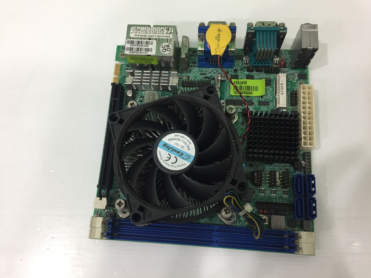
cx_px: 186
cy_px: 139
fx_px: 311
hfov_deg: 61.7
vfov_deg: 48.2
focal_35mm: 29
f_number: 2.2
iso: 125
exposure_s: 1/33
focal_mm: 4.15
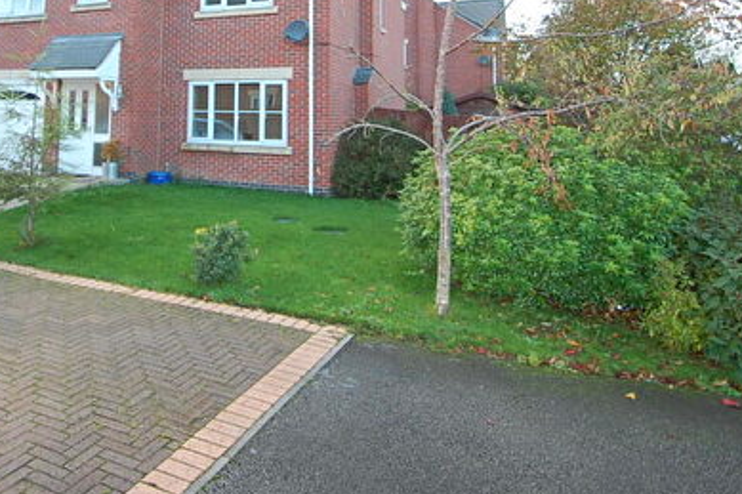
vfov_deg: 44.3
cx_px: 244
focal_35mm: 27
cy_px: 65
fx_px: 556
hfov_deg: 65.5
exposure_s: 1/160
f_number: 3.5
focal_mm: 10
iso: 400
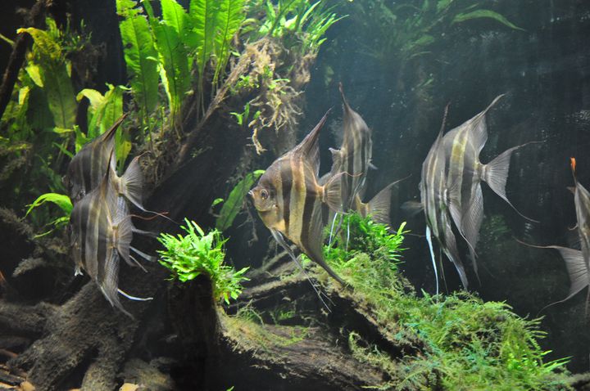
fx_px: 1031
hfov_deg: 31.9
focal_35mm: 63
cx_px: 295
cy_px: 196
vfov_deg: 21.5
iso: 1600
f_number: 4.8
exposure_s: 1/20
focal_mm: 42
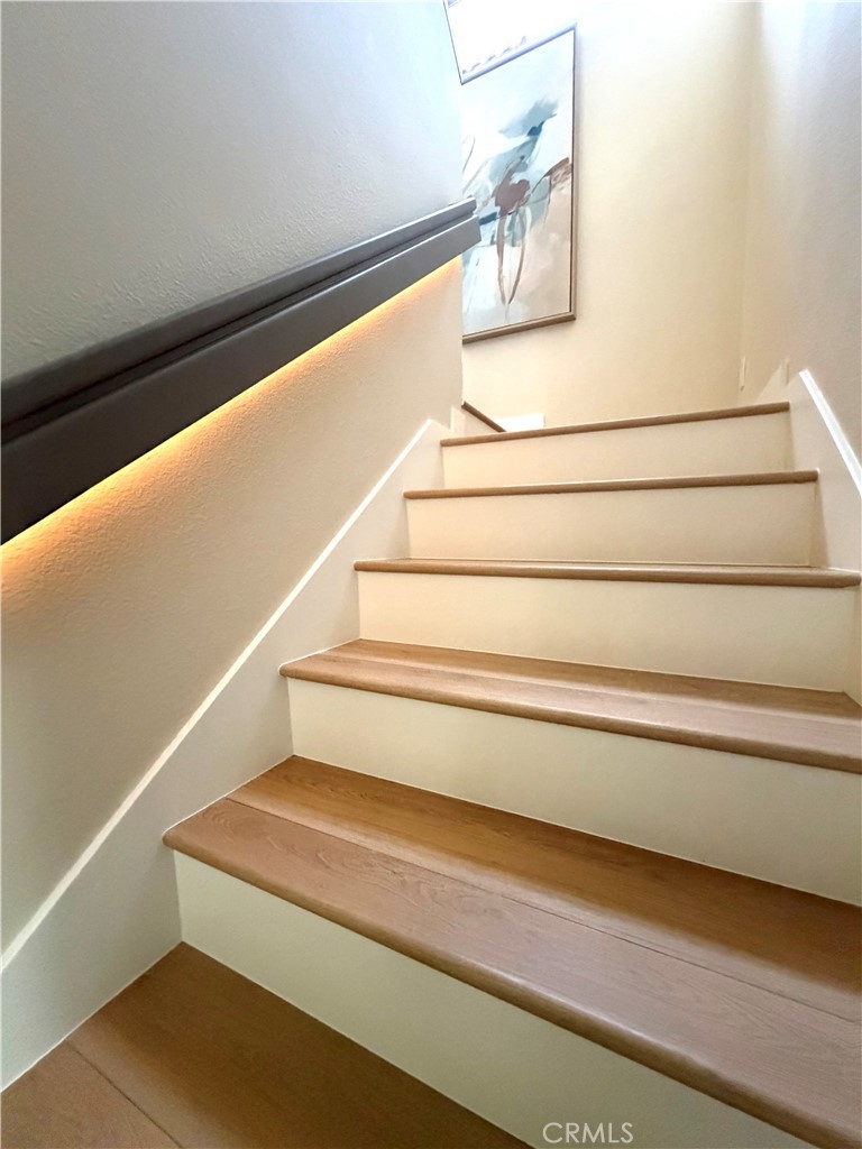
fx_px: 465
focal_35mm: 14
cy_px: 574
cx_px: 431
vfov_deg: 102.1
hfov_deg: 85.7
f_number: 2.2
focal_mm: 2.22
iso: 1000
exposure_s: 1/60
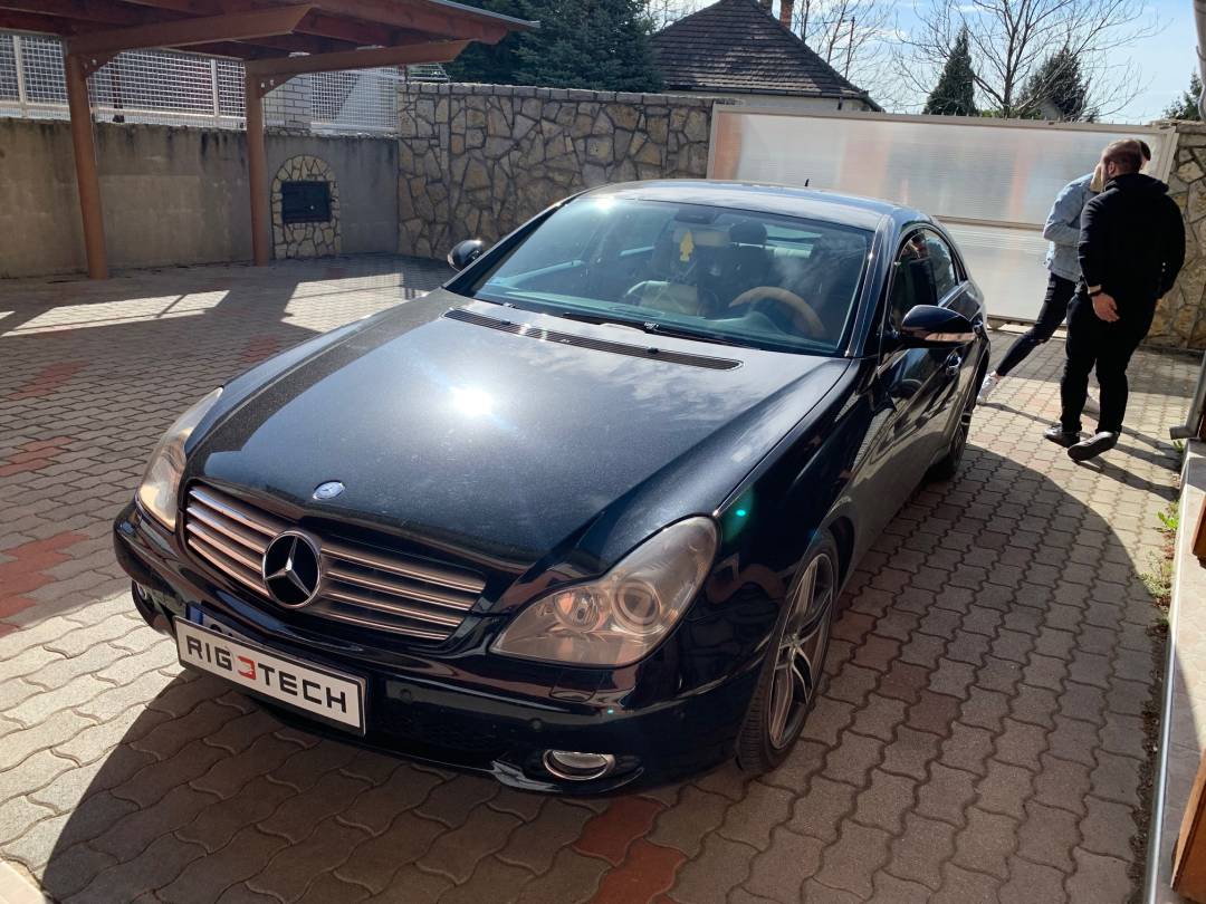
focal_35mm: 26
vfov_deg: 53.1
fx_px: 906
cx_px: 603
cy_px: 452
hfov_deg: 67.3
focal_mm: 4.25
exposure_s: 1/1689
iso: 25
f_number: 1.8
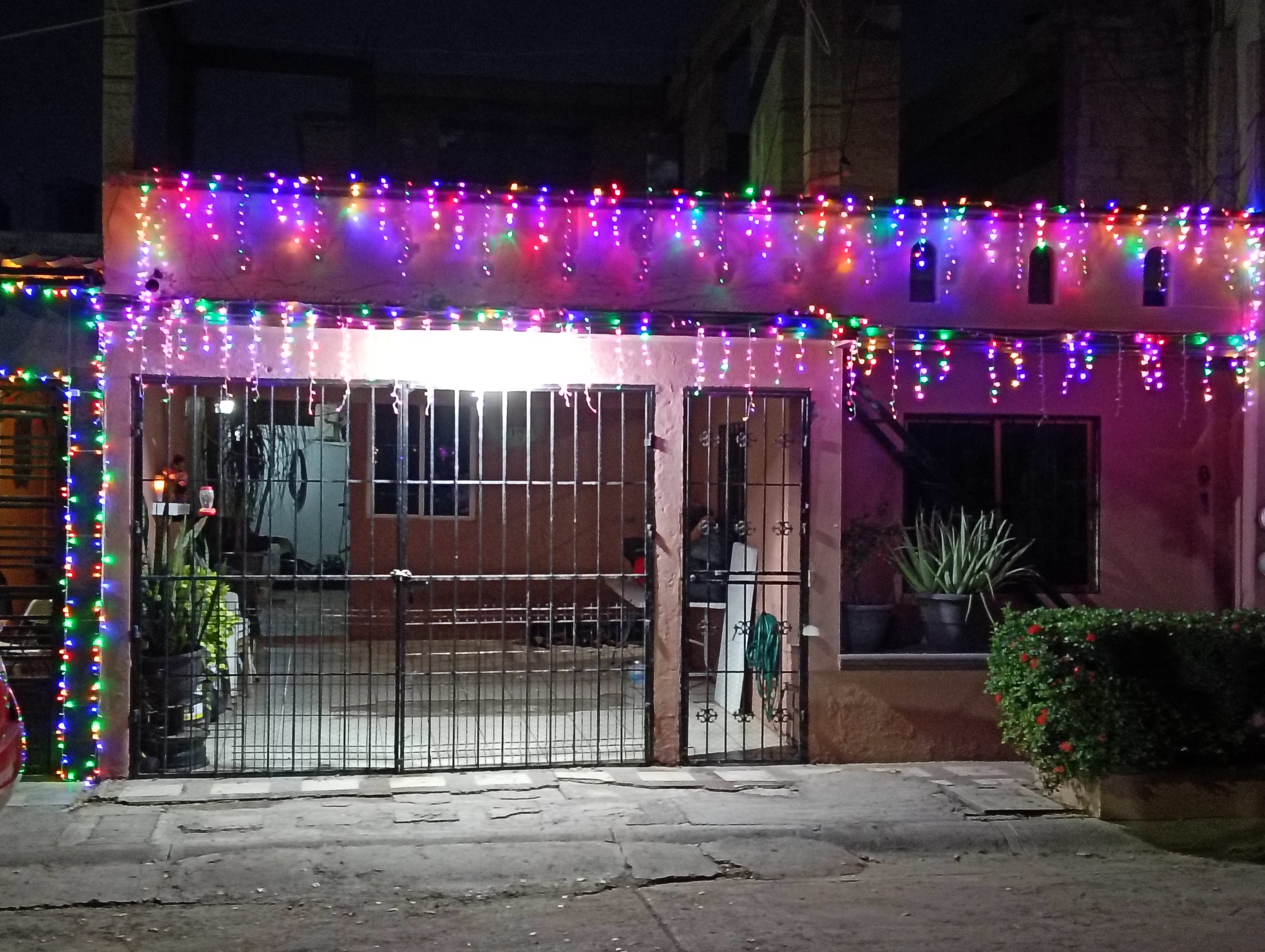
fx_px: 1720
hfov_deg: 40.4
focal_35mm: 47
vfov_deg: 31.0
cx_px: 632
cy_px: 476
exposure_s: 1/15
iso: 1600
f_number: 1.8
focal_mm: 3.98
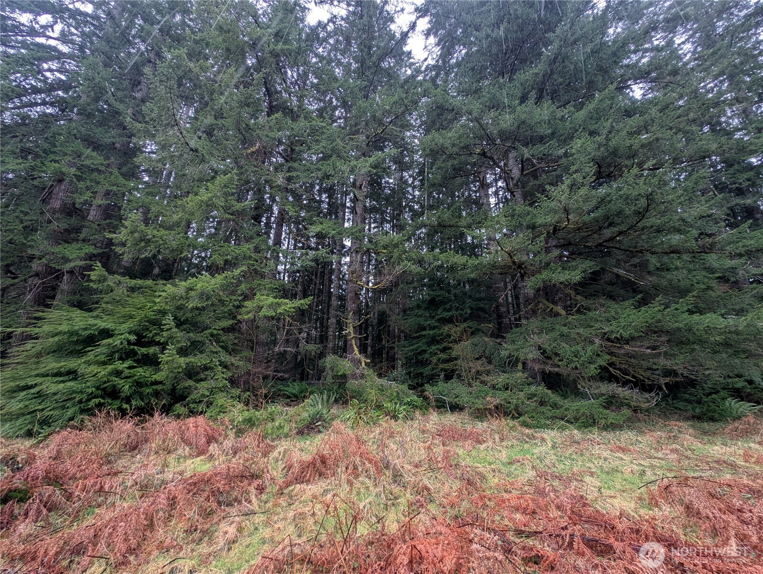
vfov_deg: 94.6
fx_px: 265
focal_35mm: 12
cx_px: 382
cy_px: 287
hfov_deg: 110.5
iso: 166
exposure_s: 1/67.1
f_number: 1.95
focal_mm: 2.23
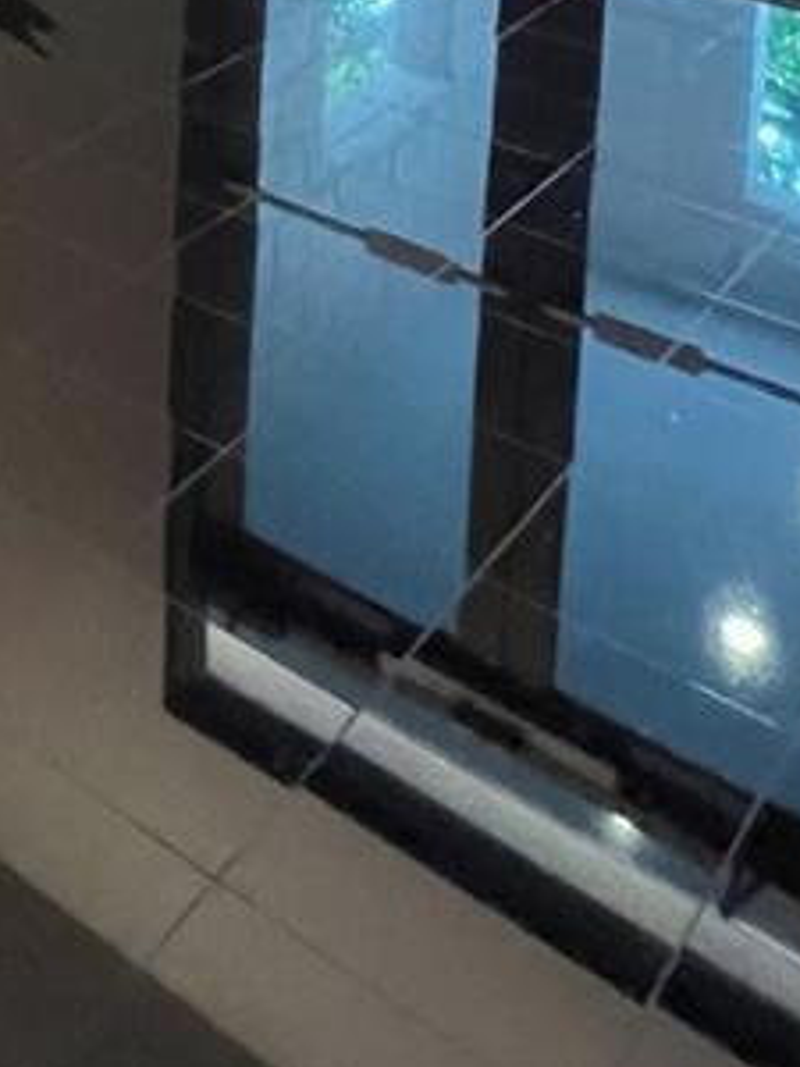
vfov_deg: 28.2
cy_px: -420
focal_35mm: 52
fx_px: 1602
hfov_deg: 22.2
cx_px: -459
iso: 1000
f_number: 1.8
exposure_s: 1/40
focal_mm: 1.57
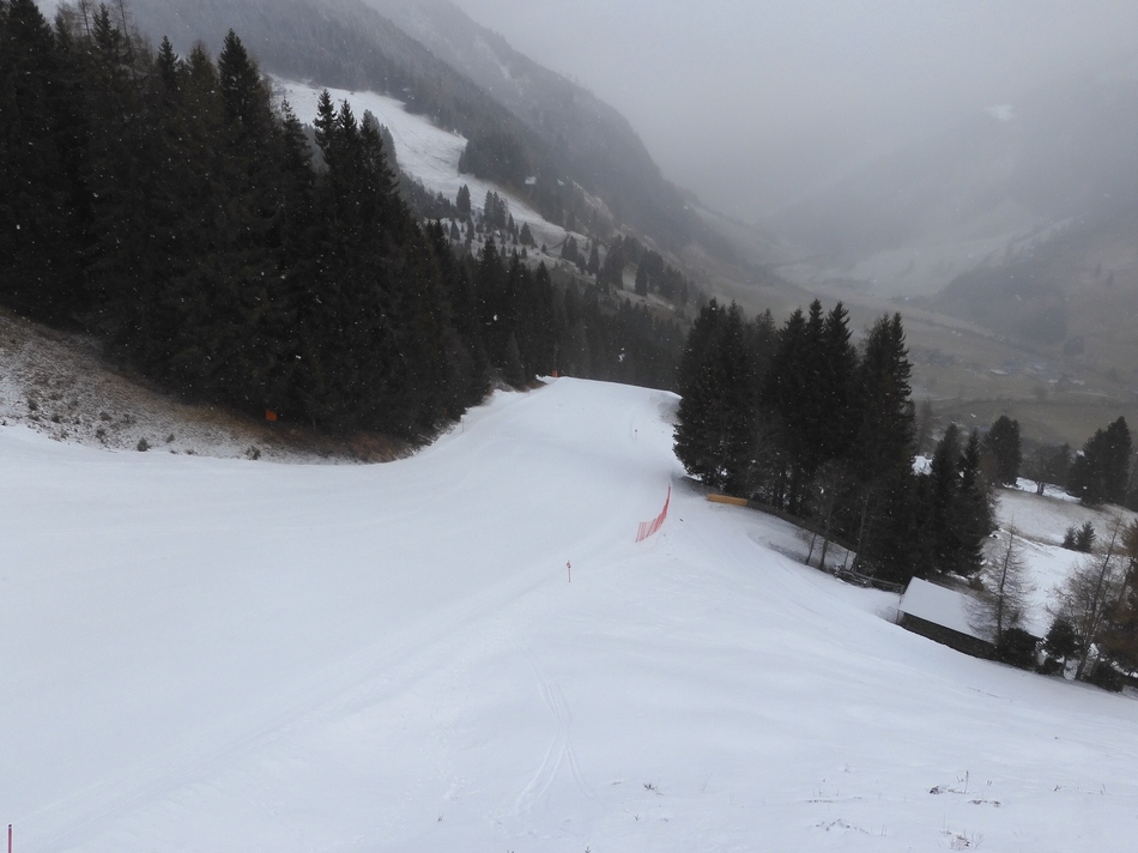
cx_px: 569
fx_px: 789
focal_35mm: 24
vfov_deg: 56.8
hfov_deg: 71.6
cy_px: 426
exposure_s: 1/1000
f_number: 3.4
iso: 100
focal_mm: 4.3
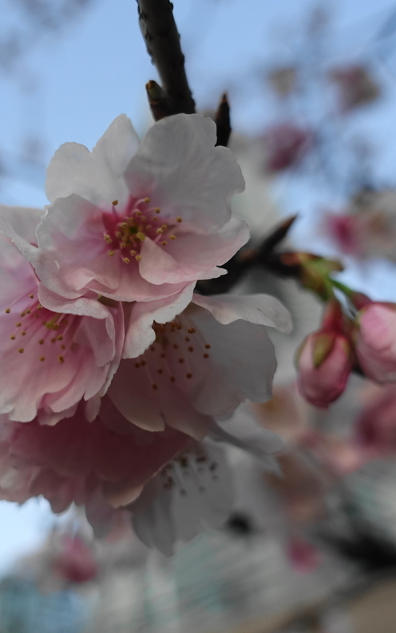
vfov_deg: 52.7
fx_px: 639
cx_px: 122
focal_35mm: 37
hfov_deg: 34.0
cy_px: 315
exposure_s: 1/50
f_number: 2.8
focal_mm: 8.8
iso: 125
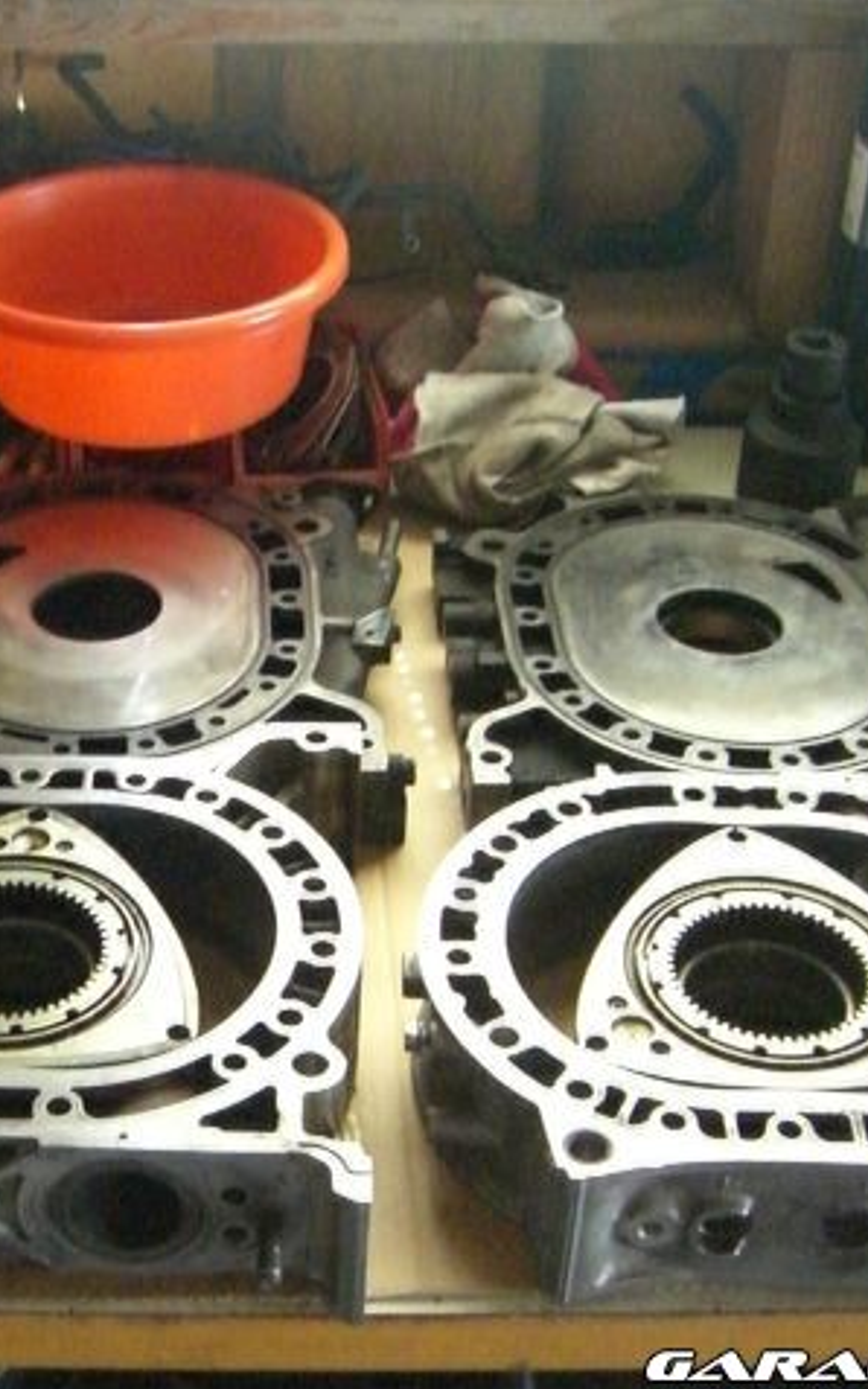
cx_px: 213
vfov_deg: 37.5
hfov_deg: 23.7
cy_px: 696
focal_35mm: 54
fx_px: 2044
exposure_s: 1/80
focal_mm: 6.2
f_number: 2.7
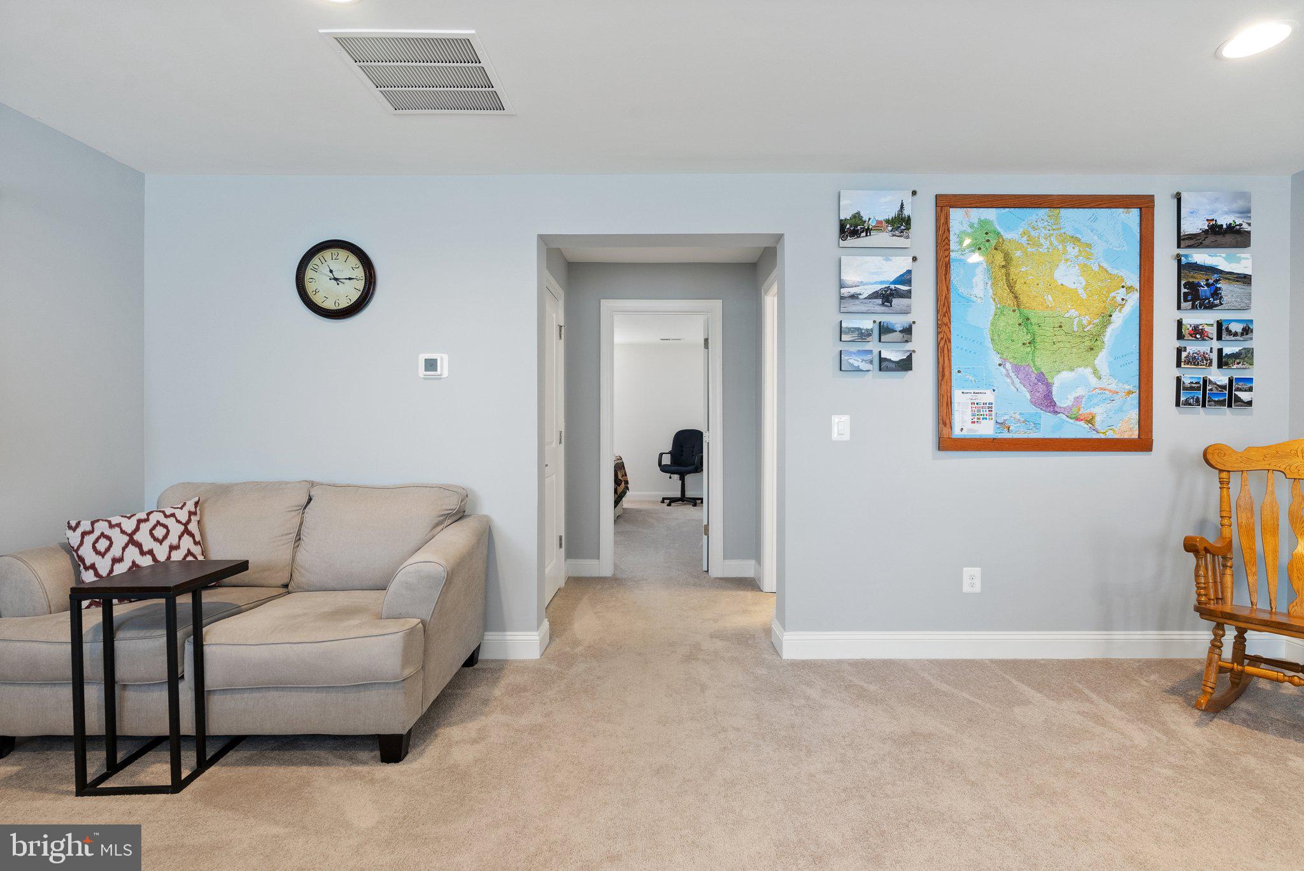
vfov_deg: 73.8
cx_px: 652
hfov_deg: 96.7
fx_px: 580
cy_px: 436
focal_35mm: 16
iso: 640
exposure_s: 1/3
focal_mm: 16
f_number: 8
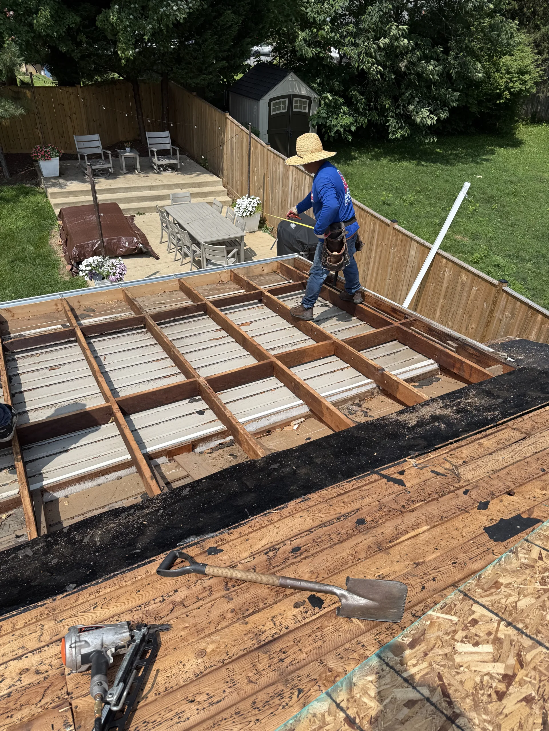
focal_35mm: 24
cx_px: 274
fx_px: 508
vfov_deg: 71.6
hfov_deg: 56.8
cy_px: 366
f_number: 1.78
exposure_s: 1/4975
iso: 80
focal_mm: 6.76
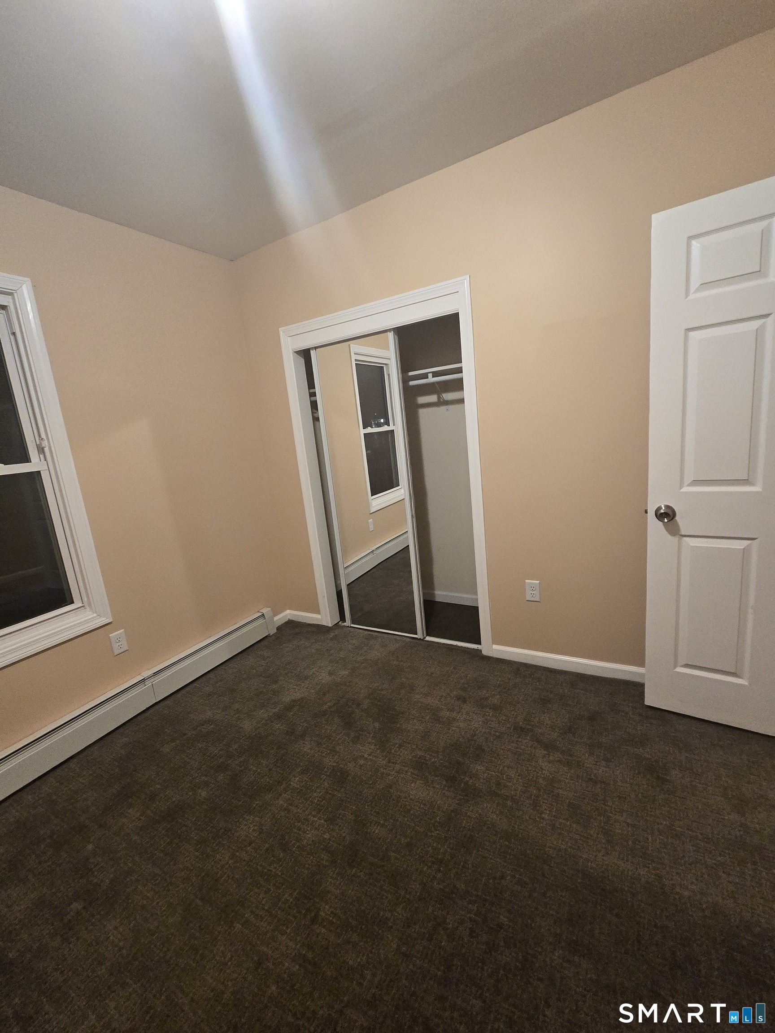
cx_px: 388
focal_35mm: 13
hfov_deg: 89.9
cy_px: 516
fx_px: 388
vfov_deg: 106.2
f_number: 2.2
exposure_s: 1/60
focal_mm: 2.2
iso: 640
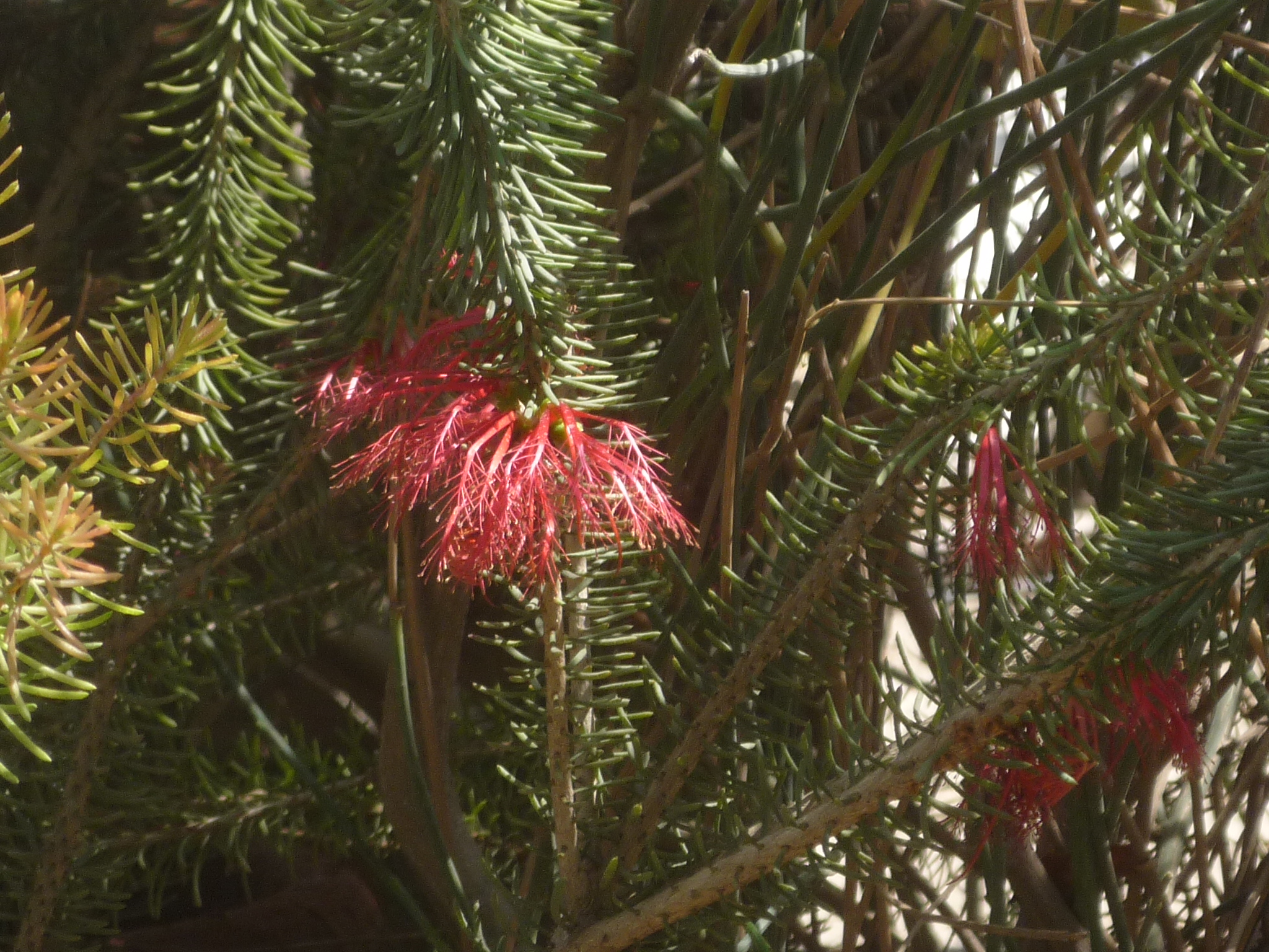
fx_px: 7772
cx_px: 634
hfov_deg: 9.3
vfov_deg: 7.0
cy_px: 476
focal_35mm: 212
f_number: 5.8
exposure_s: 1/125
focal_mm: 20.8
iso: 125
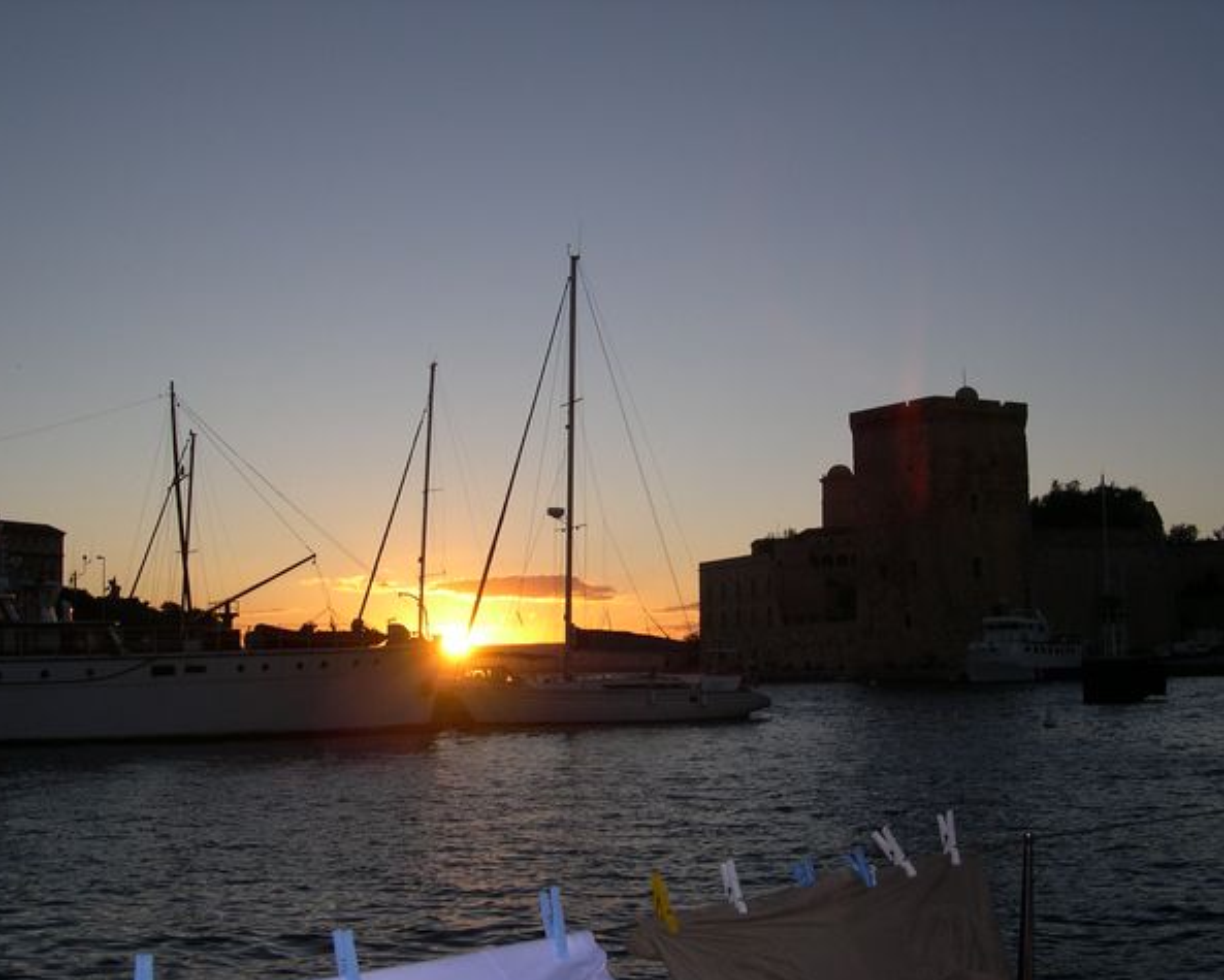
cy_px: 491
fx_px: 1450
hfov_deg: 45.8
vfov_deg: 37.4
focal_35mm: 40
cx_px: 603
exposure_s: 1/157
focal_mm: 8
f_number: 7.6
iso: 141
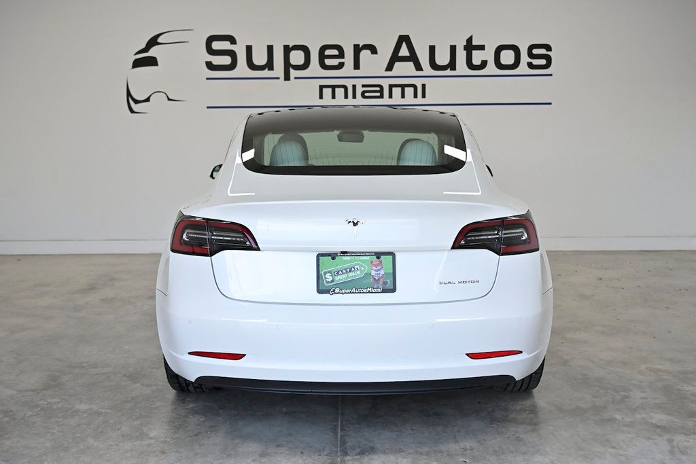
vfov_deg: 33.4
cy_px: 232
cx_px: 348
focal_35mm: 40
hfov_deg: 48.5
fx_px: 773
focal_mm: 40
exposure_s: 1/2000
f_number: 5
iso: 2000
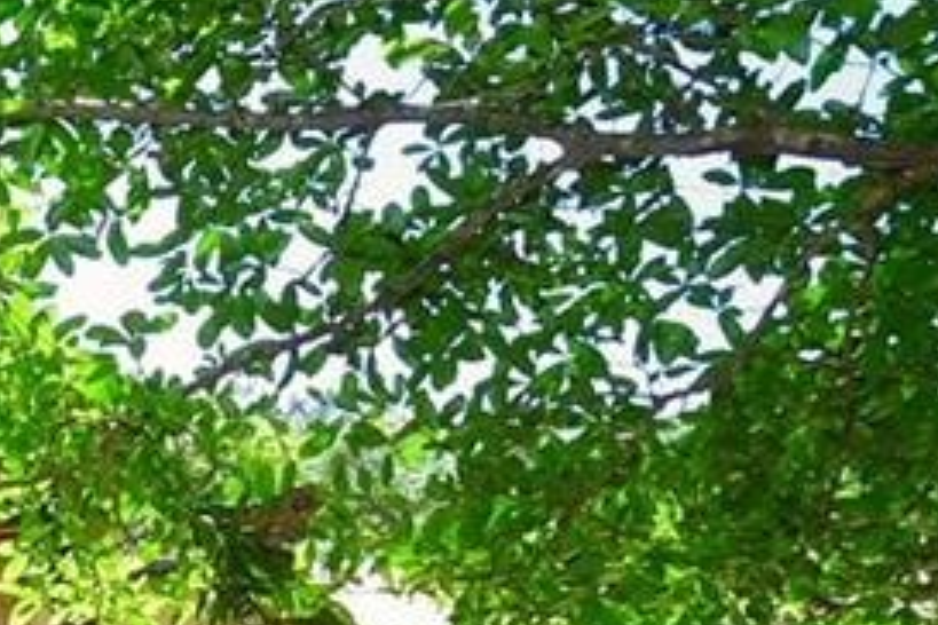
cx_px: -1079
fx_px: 2293
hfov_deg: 16.1
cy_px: 666
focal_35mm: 88
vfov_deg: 15.2
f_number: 5.6
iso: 100
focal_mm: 10
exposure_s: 1/125
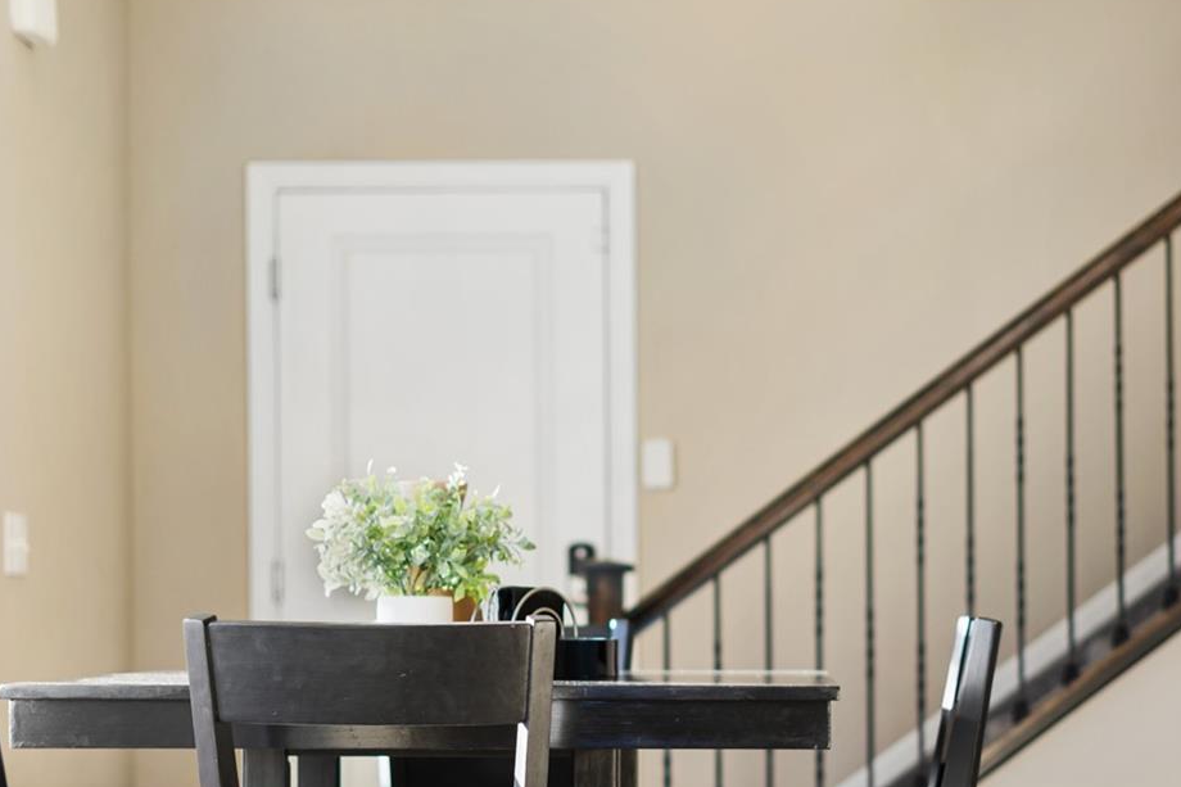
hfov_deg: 23.3
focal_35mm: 87
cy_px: 605
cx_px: 755
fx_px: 2853
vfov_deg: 15.6
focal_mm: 50
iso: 125
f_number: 1.8
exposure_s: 1/60
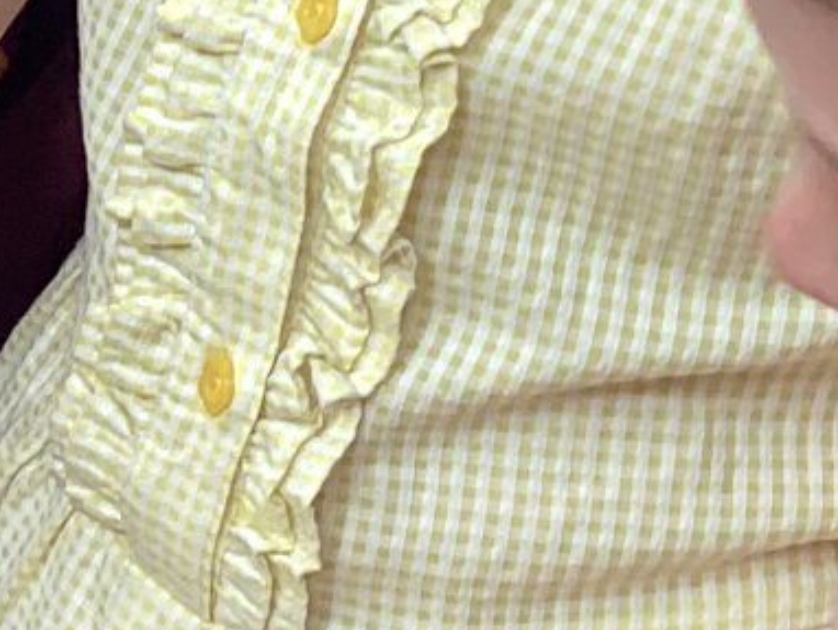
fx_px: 4021
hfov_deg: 11.1
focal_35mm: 166
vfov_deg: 8.9
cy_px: 520
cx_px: -680
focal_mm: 3.3
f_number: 2.4
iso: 125
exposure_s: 1/50
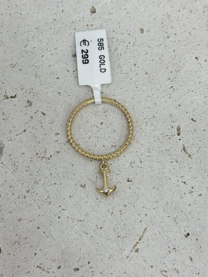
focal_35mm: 48
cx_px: 104
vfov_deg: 39.6
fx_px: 384
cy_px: 138
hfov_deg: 30.3
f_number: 1.78
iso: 80
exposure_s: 1/475
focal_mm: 6.86
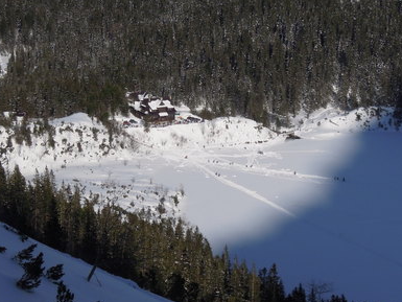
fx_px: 1487
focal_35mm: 128
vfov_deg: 11.6
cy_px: 108
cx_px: 222
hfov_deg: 15.4
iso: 160
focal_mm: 13.8
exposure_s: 1/1600
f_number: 4.7
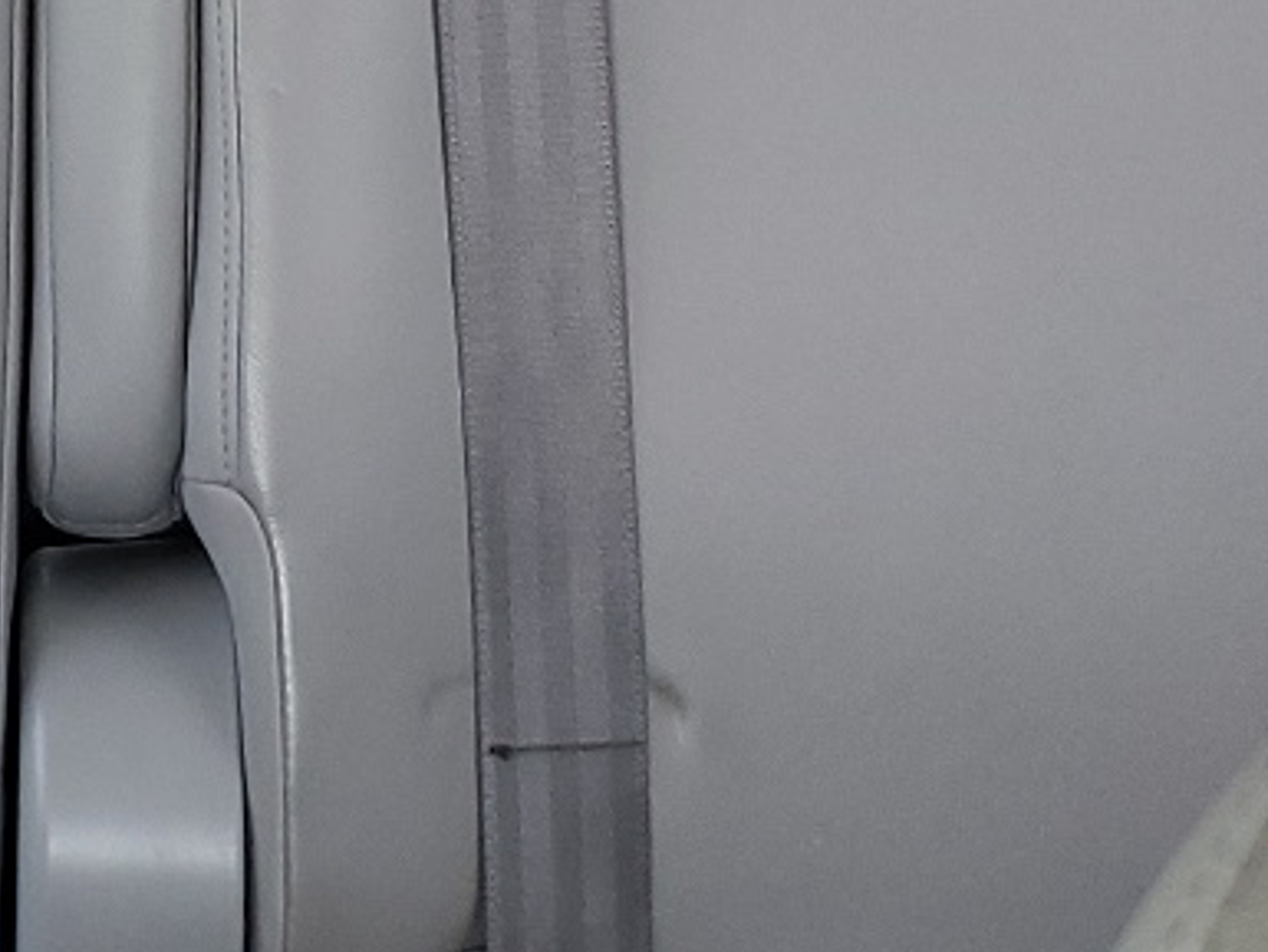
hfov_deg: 17.4
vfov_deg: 13.1
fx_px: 3957
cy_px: -399
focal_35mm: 108
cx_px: -240
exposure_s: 1/120
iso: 59
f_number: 1.5
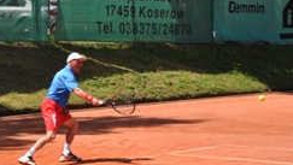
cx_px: 131
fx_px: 1485
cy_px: 75
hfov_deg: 11.3
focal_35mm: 191
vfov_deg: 6.4
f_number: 5.6
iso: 400
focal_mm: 66
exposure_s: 1/1600
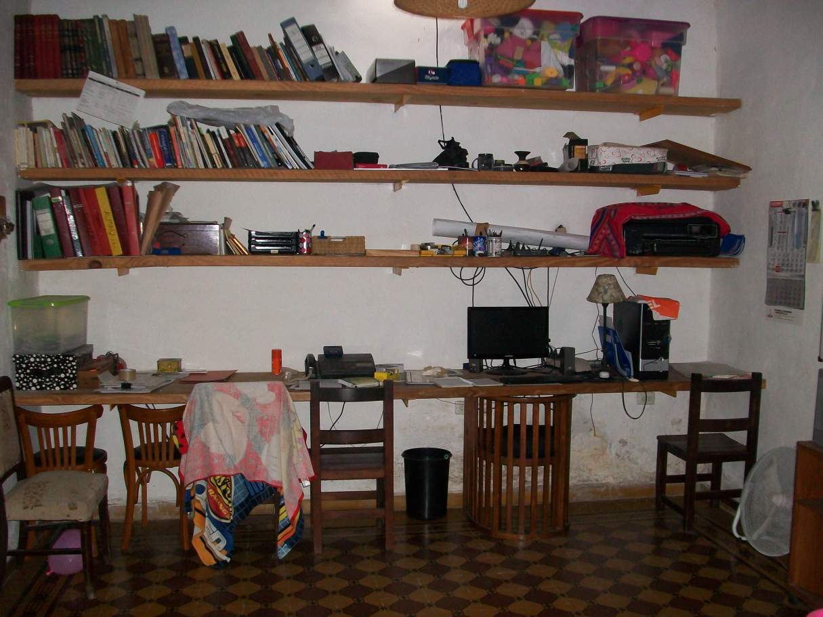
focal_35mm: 34
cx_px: 412
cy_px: 308
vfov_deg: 41.8
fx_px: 808
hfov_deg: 54.0
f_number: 2.8
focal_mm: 5.7
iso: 160
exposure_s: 1/60
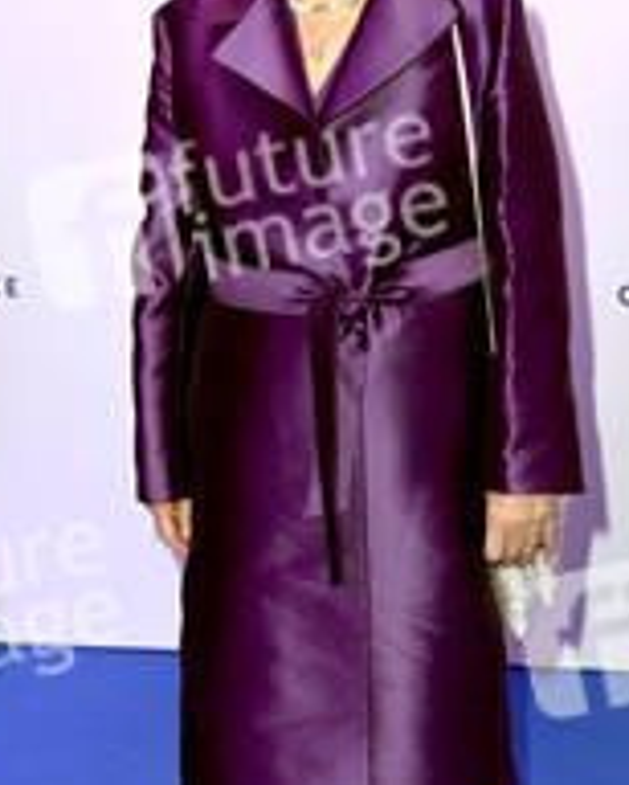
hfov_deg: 19.7
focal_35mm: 78
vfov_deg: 24.4
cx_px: 355
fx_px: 1812
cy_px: 417
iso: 500
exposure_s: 1/250
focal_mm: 40
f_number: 5.6
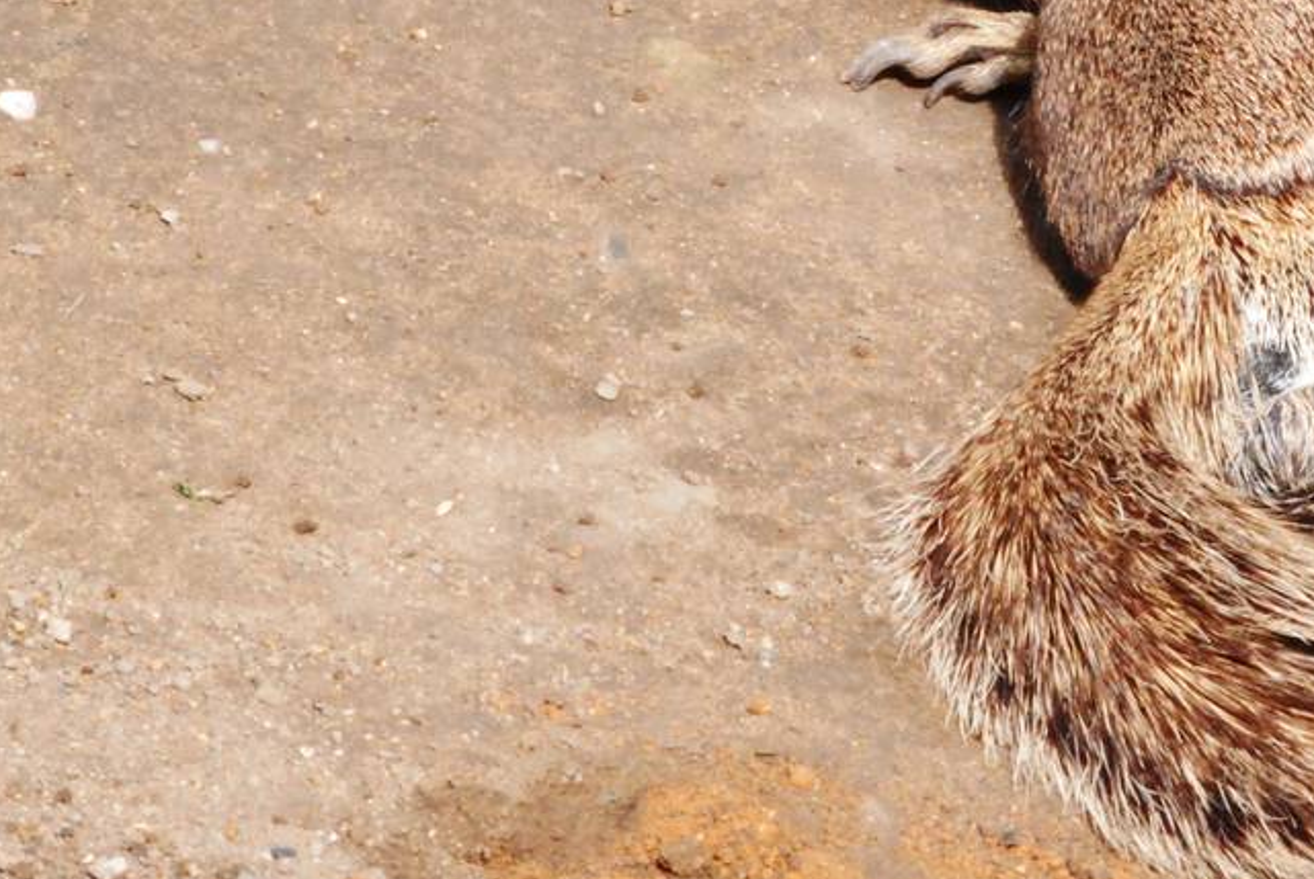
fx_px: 18462
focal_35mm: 505
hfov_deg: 4.1
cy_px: 108
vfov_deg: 2.7
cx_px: 1205
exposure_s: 1/160
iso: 1600
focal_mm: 135
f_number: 25
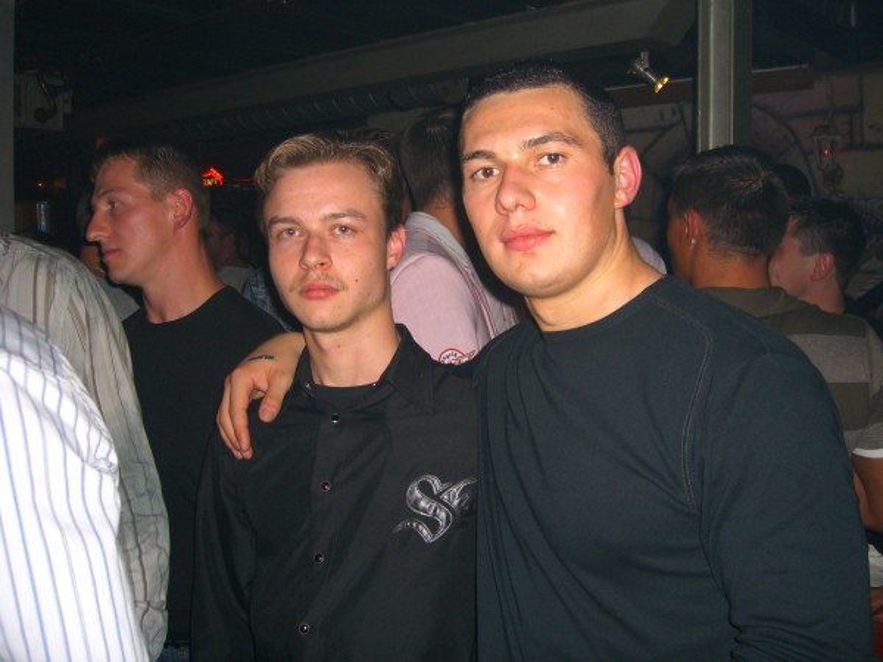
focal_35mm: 38
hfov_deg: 49.0
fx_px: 969
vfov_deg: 37.7
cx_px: 442
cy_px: 331
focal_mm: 7.9
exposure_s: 1/60
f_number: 2.8
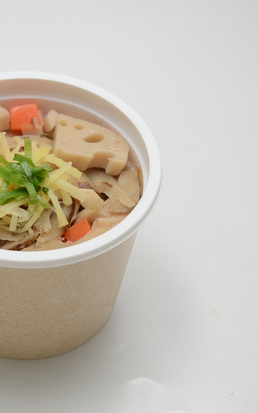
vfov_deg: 19.5
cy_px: 207
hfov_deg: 12.2
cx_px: 30
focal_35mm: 107
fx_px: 1204
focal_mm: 46
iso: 200
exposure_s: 1/25
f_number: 5.6
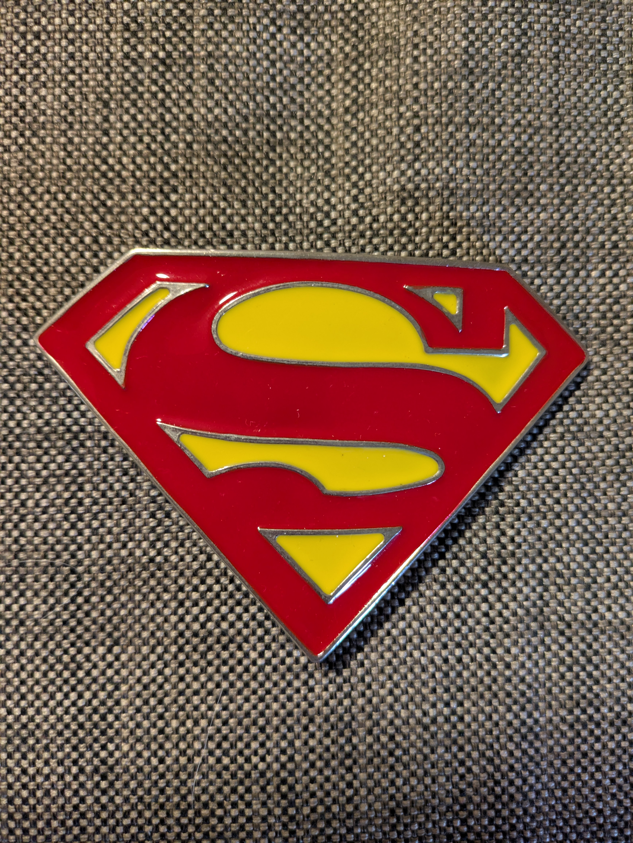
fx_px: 609
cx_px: 316
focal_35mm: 25
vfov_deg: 69.4
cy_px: 422
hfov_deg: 54.9
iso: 553
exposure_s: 1/50
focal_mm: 5.43
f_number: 1.89
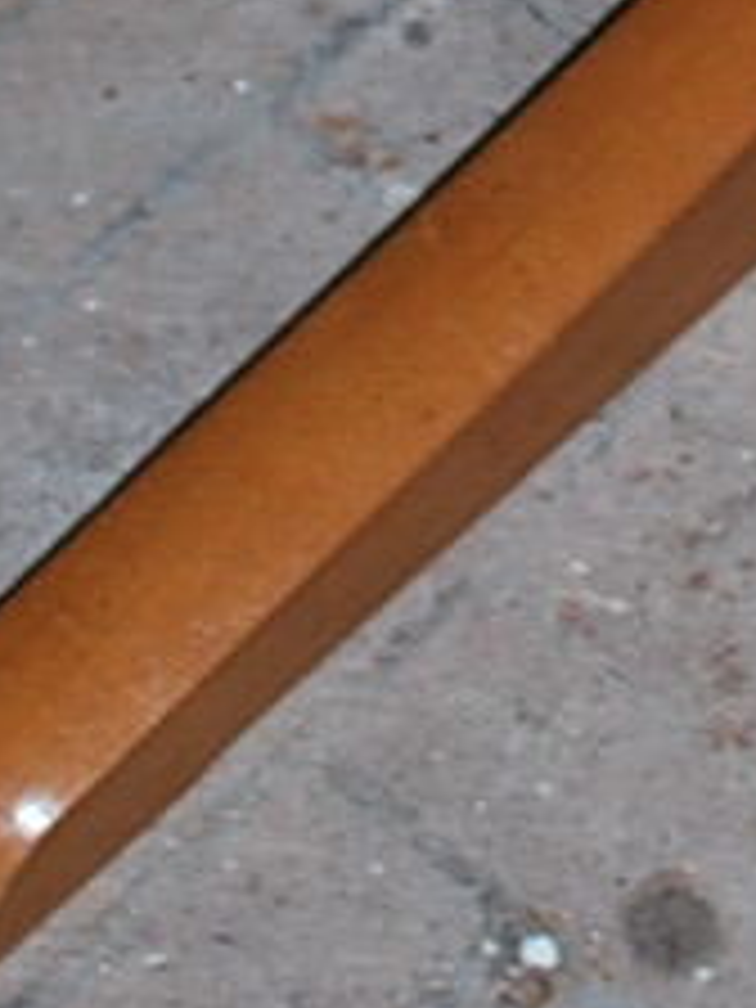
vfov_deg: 8.0
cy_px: -1503
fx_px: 6552
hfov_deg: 6.4
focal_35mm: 225
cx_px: 1426
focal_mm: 18
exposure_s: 1/60
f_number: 3.5
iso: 200
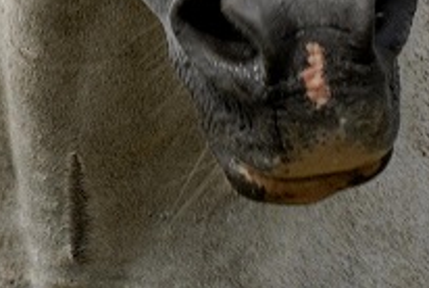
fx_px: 16838
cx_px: 94
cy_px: -169
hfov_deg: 1.5
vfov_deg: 1.0
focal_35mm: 1411
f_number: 5.6
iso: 200
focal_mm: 200
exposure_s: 1/500
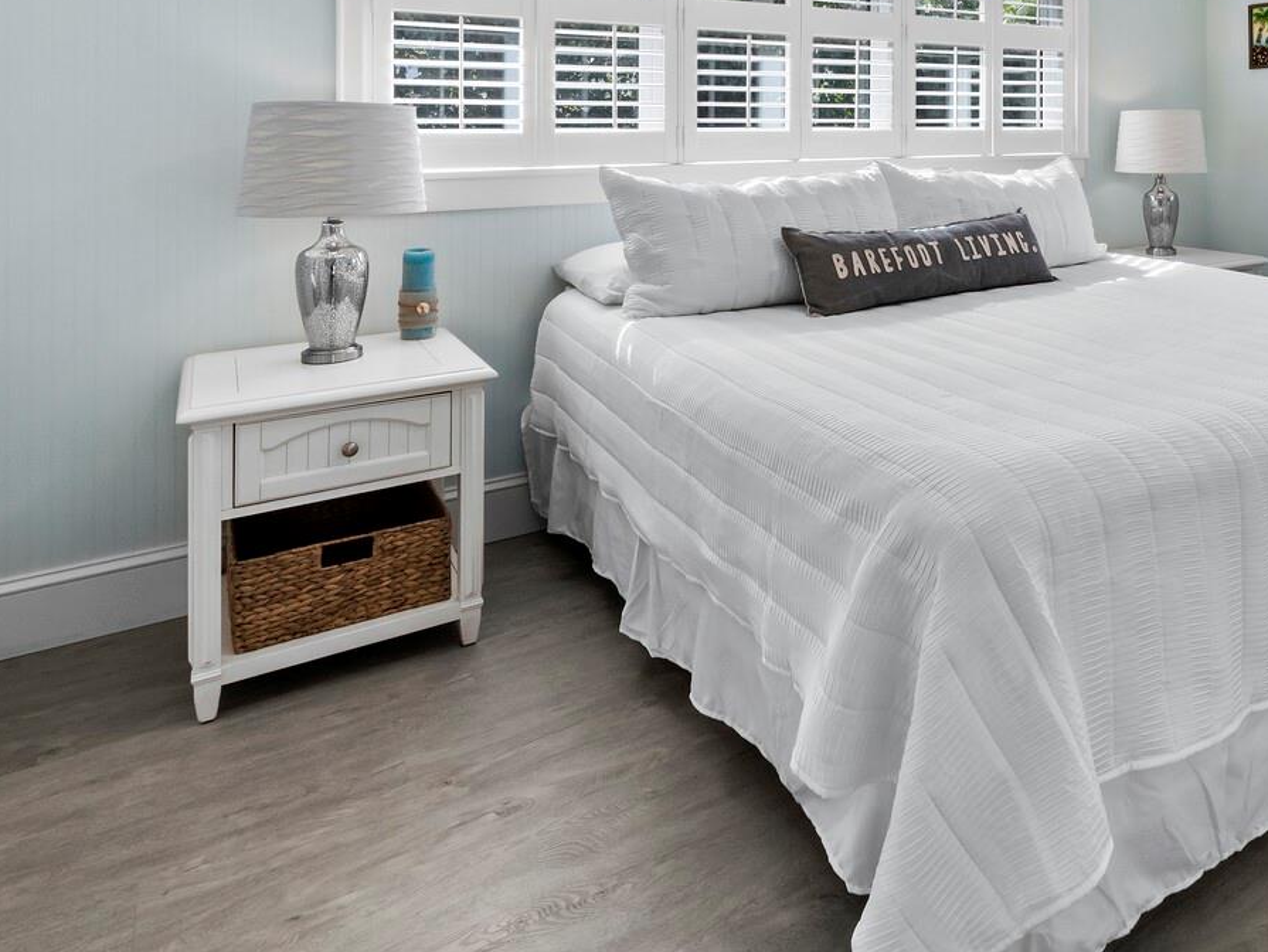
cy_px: 103
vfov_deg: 49.3
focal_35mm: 25
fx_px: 916
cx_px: 922
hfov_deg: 65.9
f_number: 13
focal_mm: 7
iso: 320
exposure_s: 1/5
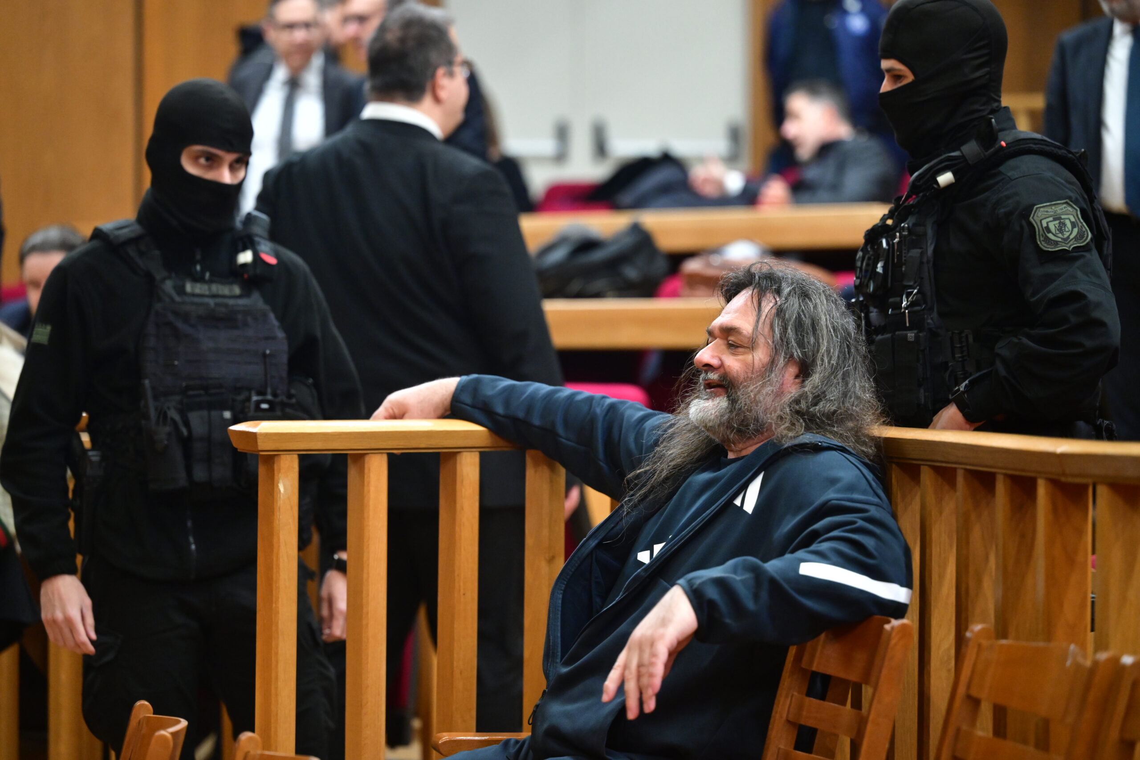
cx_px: 570
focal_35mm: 120
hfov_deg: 17.1
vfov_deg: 11.4
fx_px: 3800
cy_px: 380
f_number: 2.8
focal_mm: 120
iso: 4000
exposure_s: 1/200
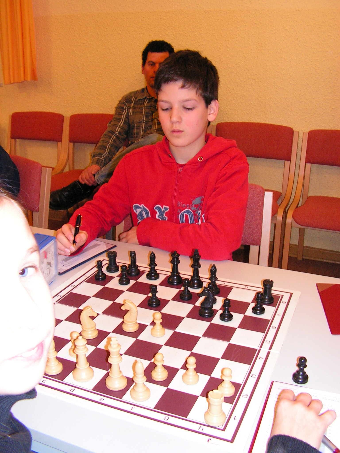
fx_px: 471
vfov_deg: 51.4
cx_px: 170
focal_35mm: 36
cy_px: 226
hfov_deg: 39.7
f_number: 3.2
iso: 200
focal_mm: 6
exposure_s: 1/40
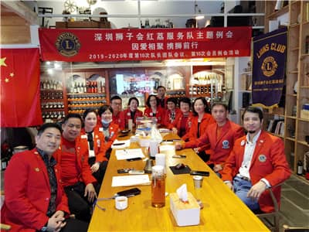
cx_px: 154
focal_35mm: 27
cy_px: 116
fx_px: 241
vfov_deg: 51.4
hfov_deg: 65.3
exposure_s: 1/33.3
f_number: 1.9
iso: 320
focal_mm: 6.71
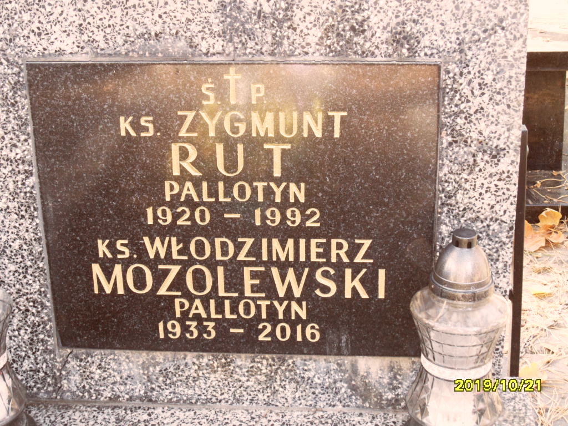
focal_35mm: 60
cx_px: 284
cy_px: 213
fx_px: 985
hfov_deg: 32.2
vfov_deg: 24.4
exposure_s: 1/45
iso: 200
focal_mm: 10.3
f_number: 4
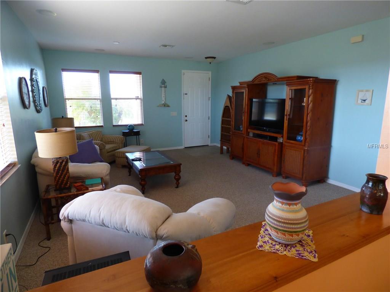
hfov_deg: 81.7
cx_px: 195
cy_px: 146
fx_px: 225
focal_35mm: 20
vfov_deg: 66.0
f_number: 2.8
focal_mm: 3.58
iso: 200
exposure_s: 1/60
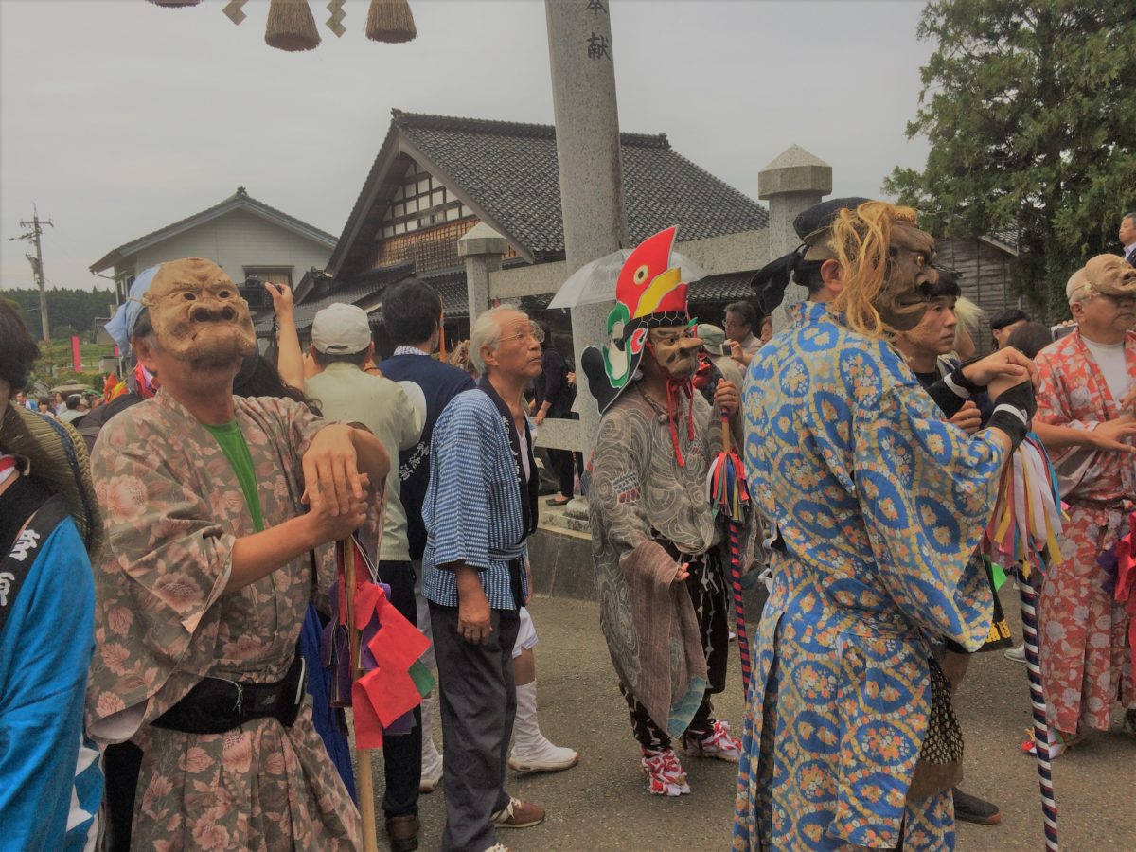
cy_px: 426
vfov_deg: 48.2
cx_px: 568
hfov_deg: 61.7
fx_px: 952
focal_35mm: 29
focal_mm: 4.15
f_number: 2.2
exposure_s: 1/1172
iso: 32
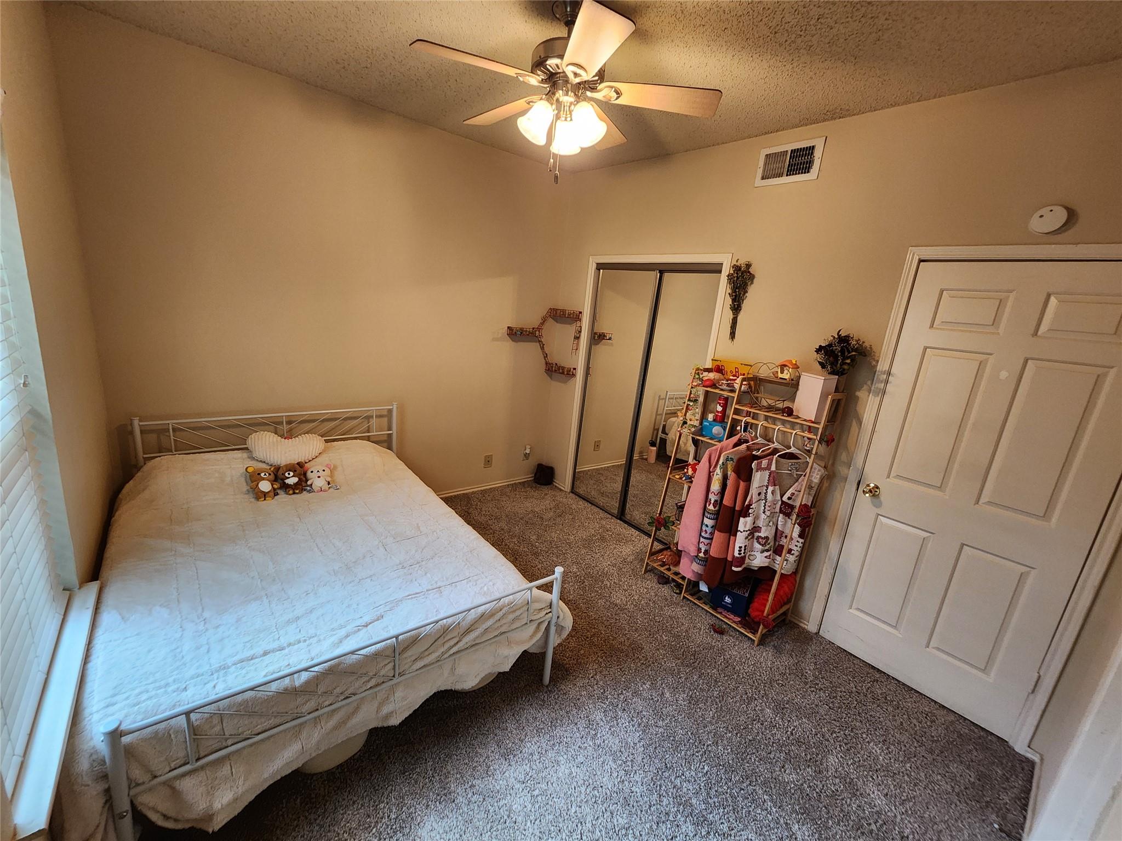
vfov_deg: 89.9
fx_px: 421
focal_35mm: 13
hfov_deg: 106.2
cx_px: 561
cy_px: 420
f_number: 2.2
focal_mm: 2.2
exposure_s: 1/30
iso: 400
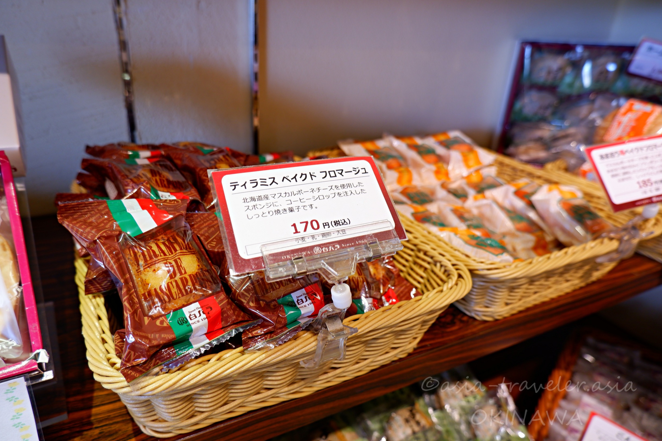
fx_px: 441
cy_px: 214
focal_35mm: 24
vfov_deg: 53.1
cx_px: 317
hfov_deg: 73.7
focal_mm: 15
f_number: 3.5
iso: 200
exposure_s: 1/34
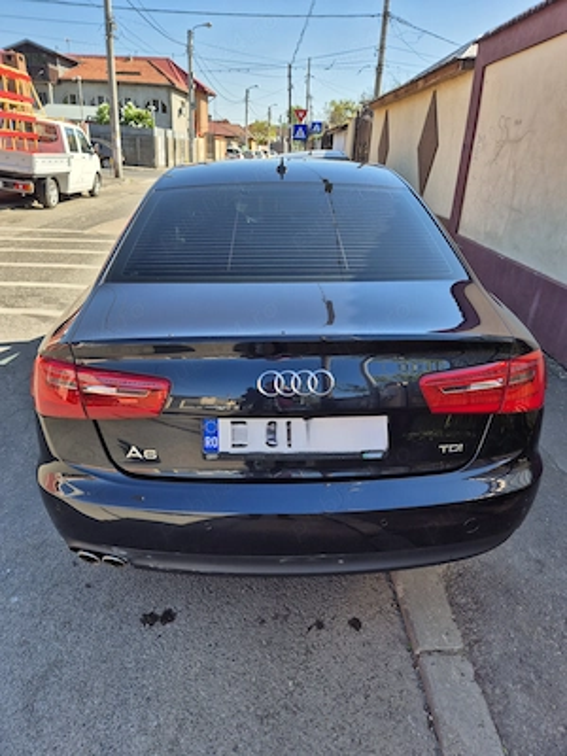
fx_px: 502
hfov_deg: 58.9
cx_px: 284
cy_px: 378
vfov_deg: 73.9
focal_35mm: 23
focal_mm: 5.4
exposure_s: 1/1000
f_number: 1.8
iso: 25
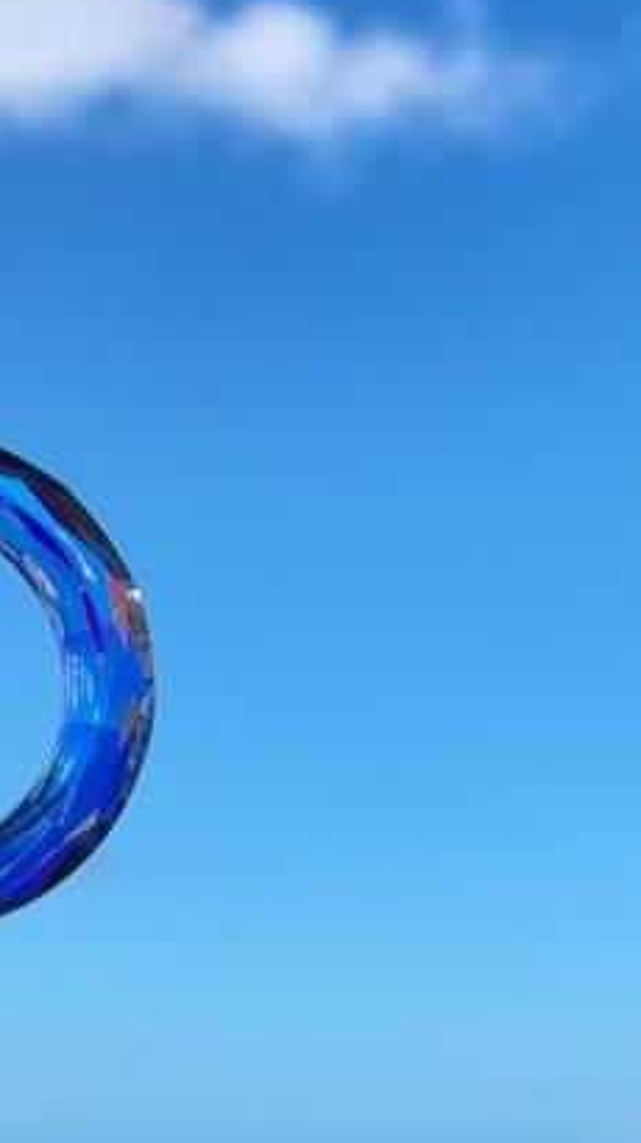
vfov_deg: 34.8
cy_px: 302
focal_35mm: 59
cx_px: -92
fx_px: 1786
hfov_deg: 19.4
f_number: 1.8
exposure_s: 1/1978
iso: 40
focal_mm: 5.4
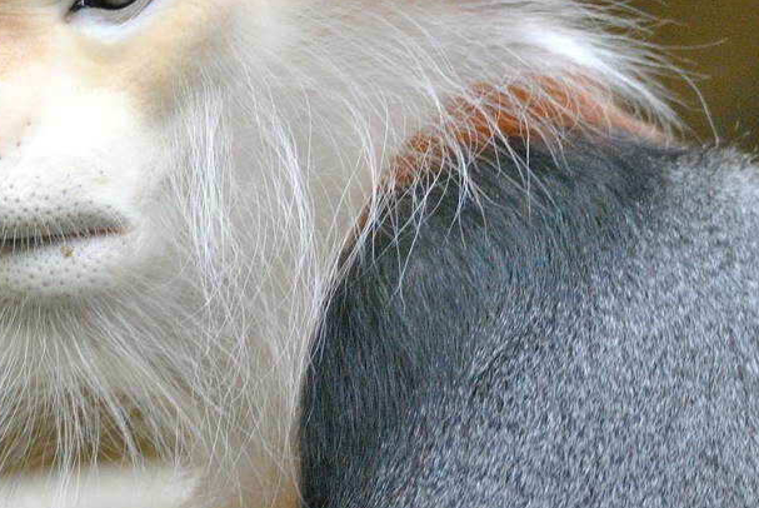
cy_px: 84
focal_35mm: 1063
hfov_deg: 1.9
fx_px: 22433
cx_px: 241
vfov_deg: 1.3
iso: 1600
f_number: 6
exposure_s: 1/80
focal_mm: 420
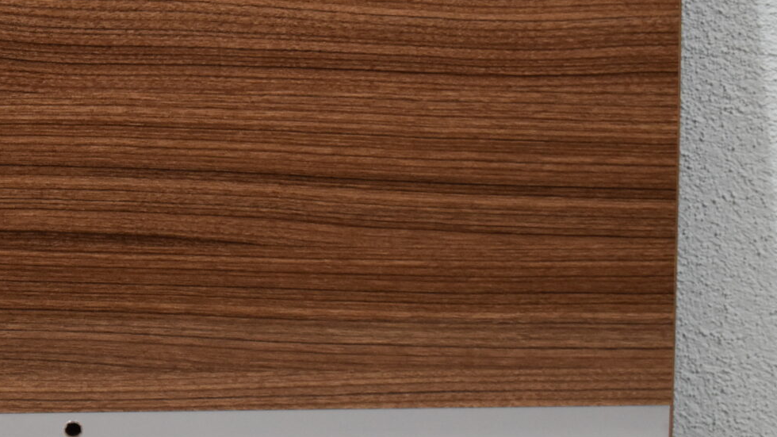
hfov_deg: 10.7
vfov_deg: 6.2
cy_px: 134
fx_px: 4058
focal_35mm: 197
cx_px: -207
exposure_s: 1/160
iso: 800
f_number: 5.3
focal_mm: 48
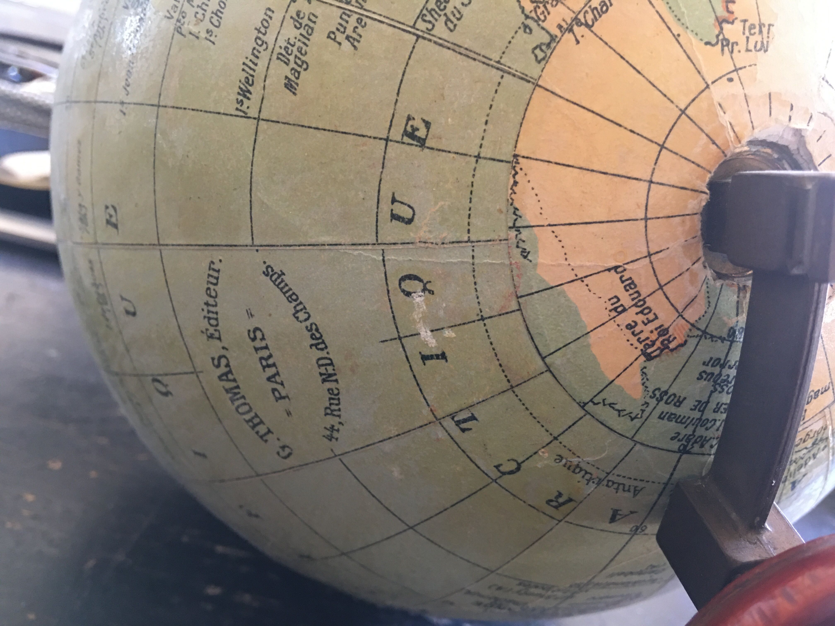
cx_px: 418
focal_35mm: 29
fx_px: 700
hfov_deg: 61.7
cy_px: 313
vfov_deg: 48.2
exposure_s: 1/10
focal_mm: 4.15
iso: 100
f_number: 2.2
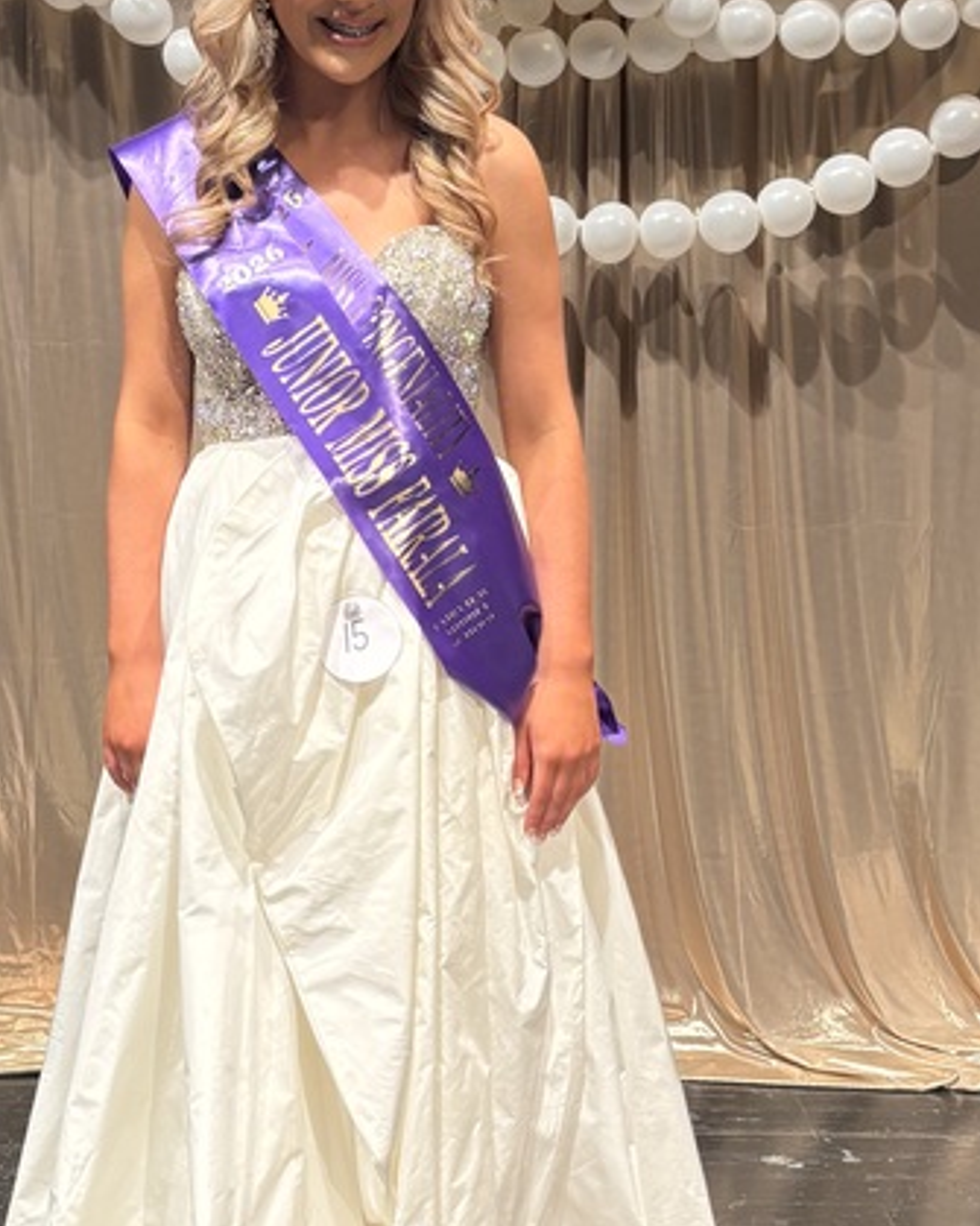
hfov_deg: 24.5
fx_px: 2249
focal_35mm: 62
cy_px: 647
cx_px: 372
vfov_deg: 30.5
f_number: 1.6
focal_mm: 5.96
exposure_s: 1/60
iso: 100
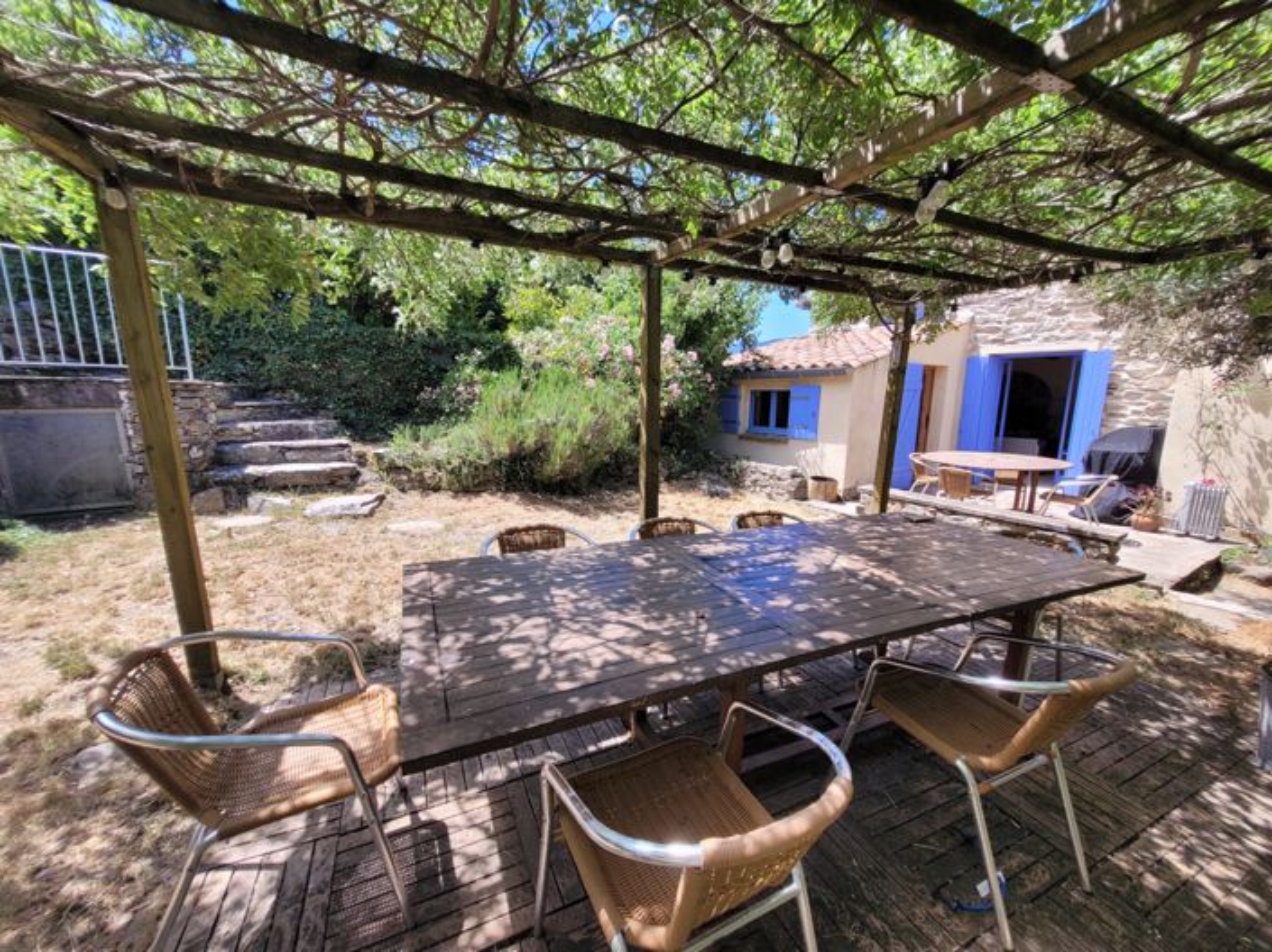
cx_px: 636
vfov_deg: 89.9
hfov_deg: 106.2
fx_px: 477
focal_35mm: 13
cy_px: 476
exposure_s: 1/417
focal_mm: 1.74
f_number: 2.2
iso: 40
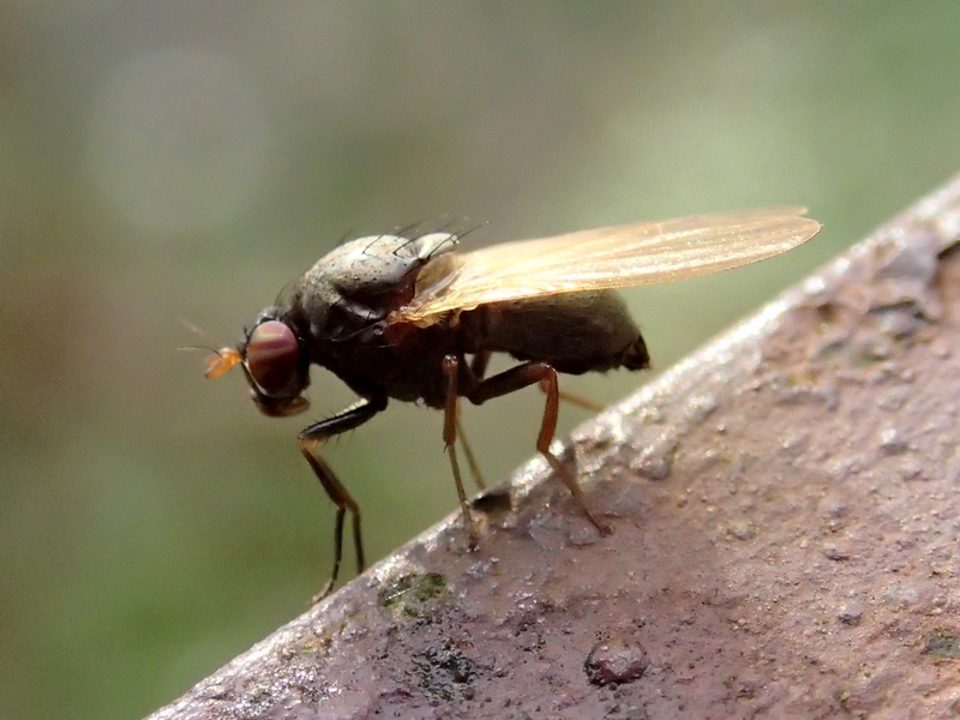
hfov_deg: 26.3
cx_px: 480
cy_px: 360
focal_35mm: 74
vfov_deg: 19.9
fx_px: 2052
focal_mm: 13.47
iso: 800
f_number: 5.6
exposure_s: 1/400
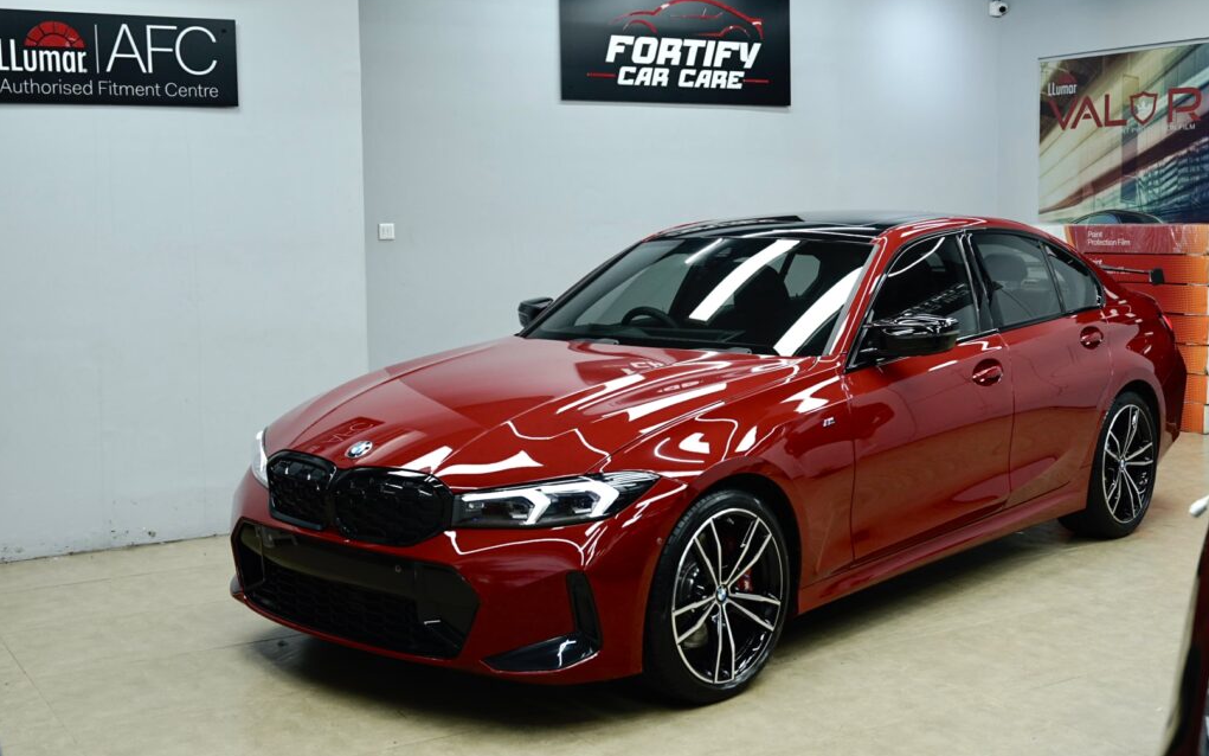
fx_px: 1483
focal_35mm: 45
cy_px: 354
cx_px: 604
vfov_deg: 28.6
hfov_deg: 44.4
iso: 400
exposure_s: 1/160
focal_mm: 29.8
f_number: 2.8
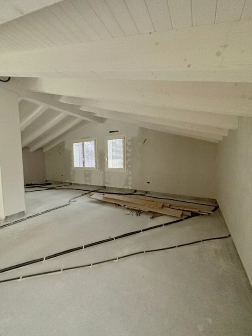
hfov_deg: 85.7
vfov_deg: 102.0
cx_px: 126
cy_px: 168
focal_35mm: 14
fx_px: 136
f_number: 2.2
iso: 1600
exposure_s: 1/30
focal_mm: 2.22
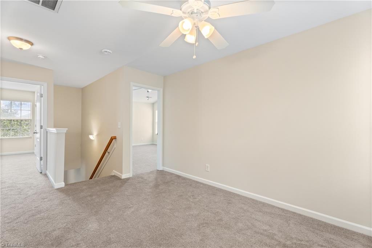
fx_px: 165
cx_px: 186
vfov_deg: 73.7
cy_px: 124
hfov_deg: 96.8
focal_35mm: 16
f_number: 8
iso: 320
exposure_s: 1/2.5
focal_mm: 16
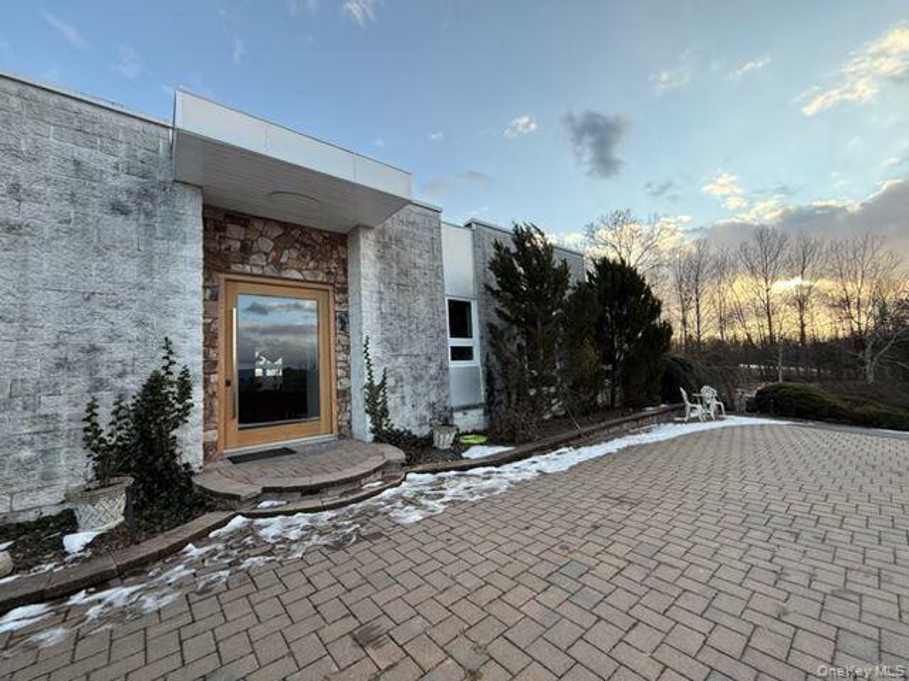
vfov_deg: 85.7
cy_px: 340
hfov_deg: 102.1
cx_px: 454
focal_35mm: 14
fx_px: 368
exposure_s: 1/289
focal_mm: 2.22
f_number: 2.2
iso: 64
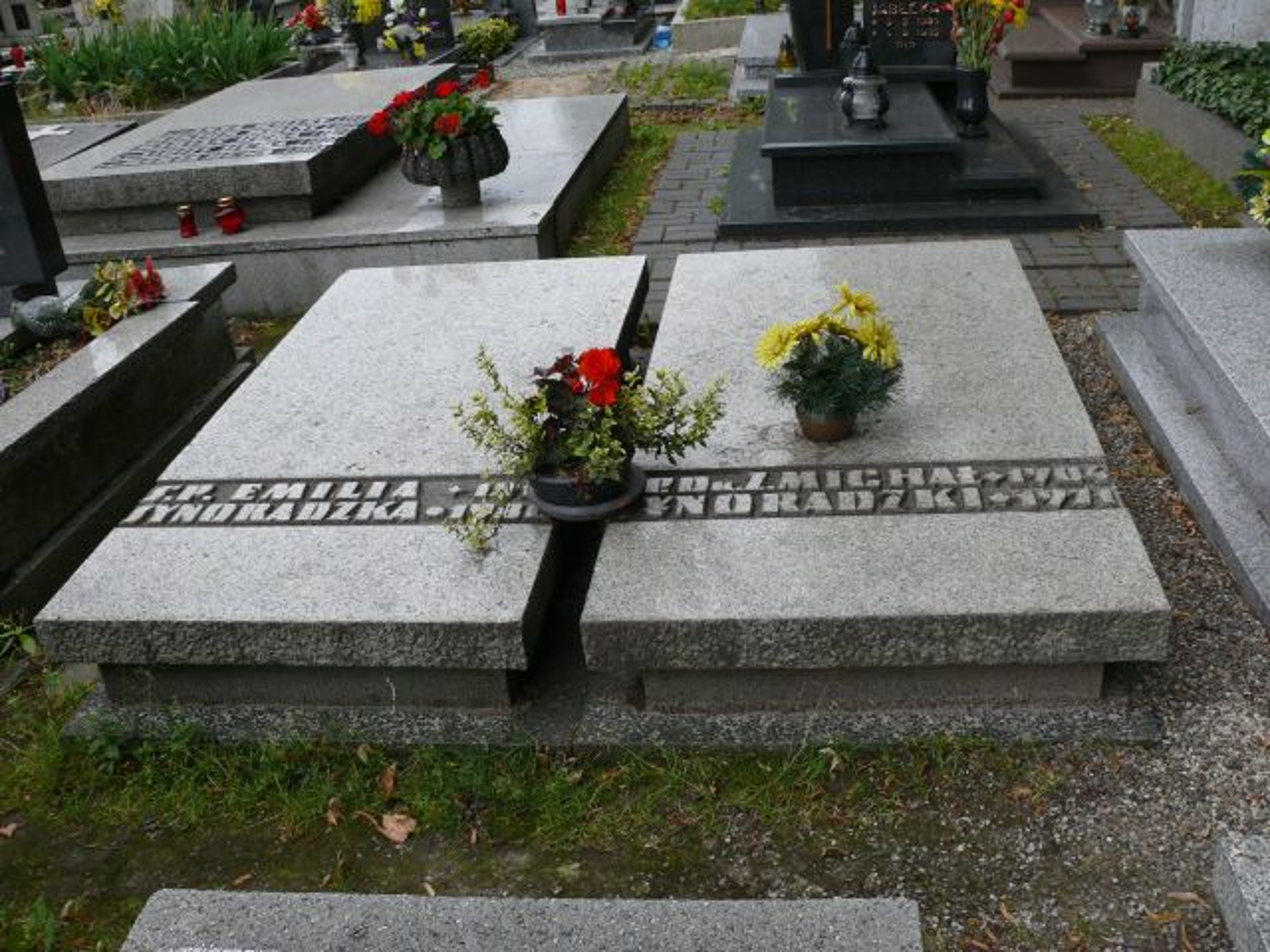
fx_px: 1284
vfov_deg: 40.7
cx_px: 635
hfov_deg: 52.6
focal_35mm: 35
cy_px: 476
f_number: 4
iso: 100
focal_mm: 7.4
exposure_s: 1/125
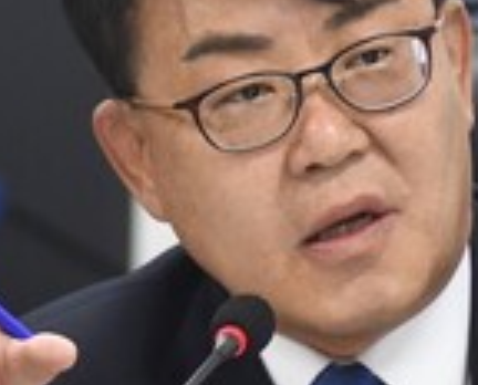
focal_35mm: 846
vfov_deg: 1.8
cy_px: 285
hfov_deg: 2.3
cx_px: 159
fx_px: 12001
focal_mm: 145
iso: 1250
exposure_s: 1/160
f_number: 3.2
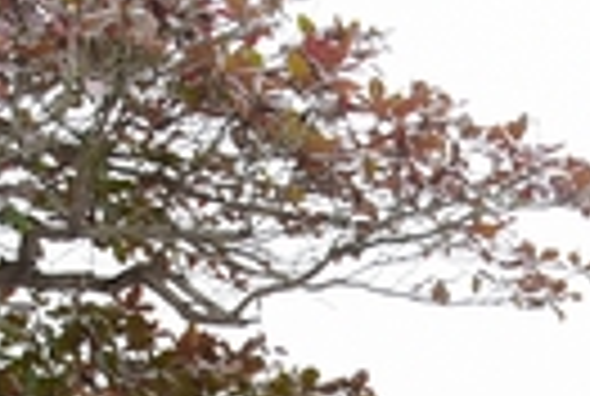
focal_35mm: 119
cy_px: 958
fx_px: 1955
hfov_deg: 16.8
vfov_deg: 10.1
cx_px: 608
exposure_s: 1/100
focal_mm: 24
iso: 320
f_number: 6.3
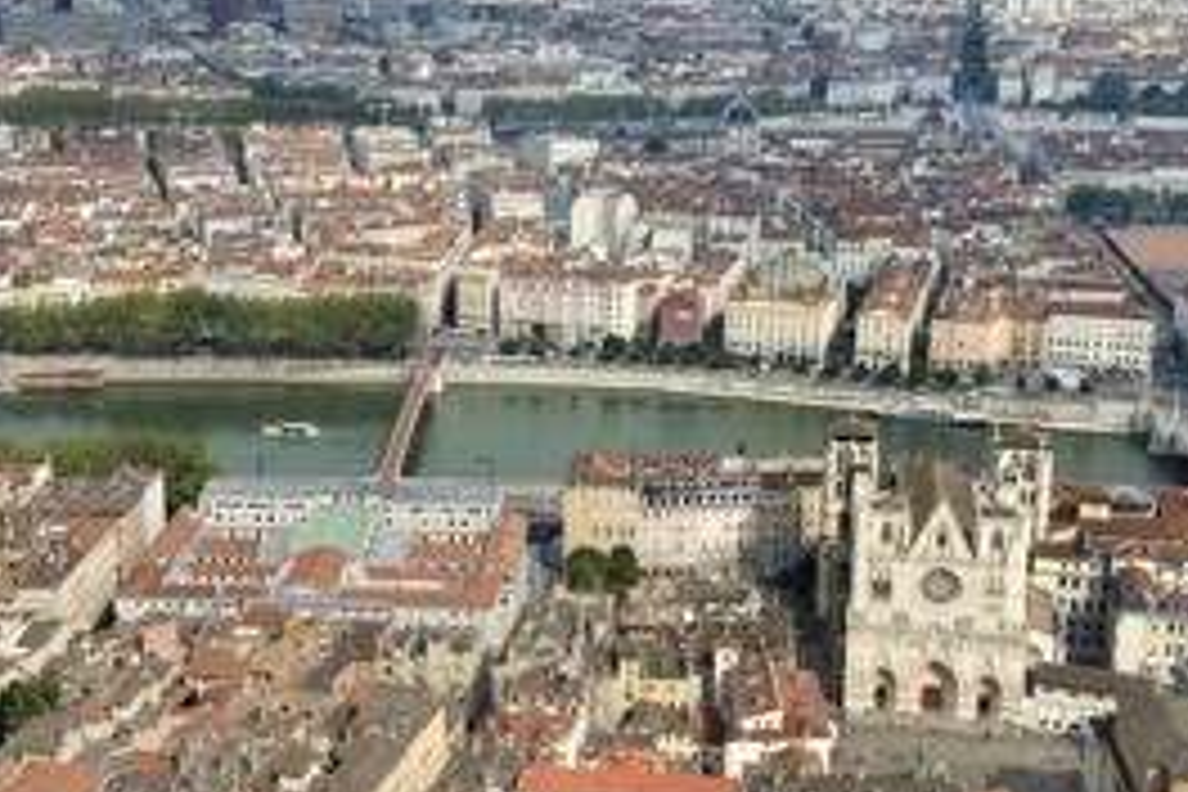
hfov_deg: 36.8
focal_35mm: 54
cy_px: 396
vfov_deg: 25.1
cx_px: 508
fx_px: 1782
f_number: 10
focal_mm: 34
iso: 200
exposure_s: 1/320
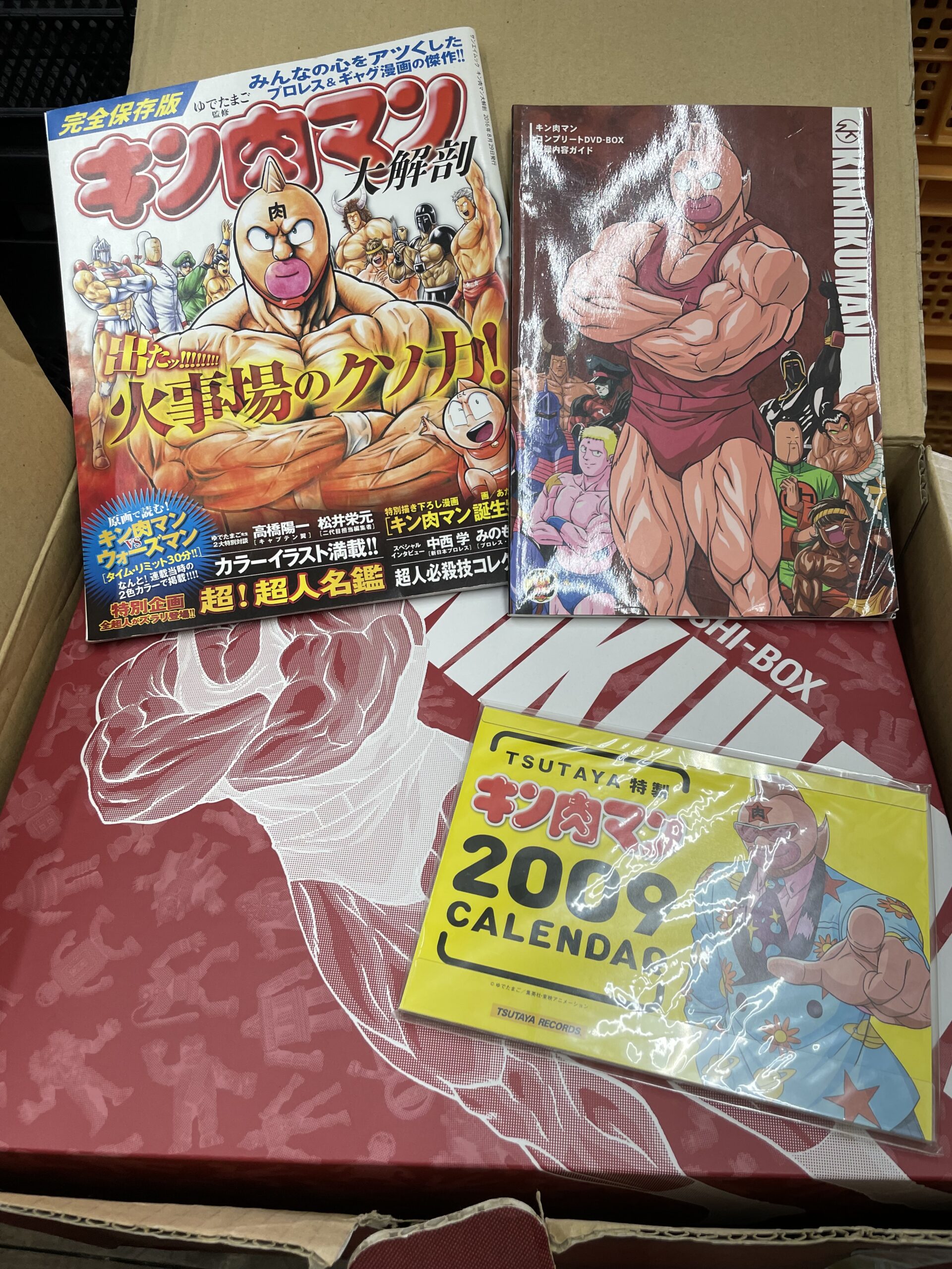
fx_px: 953
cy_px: 634
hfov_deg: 53.1
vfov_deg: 67.3
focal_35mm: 26
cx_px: 476
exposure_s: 1/120
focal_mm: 4.2
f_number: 1.6
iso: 80
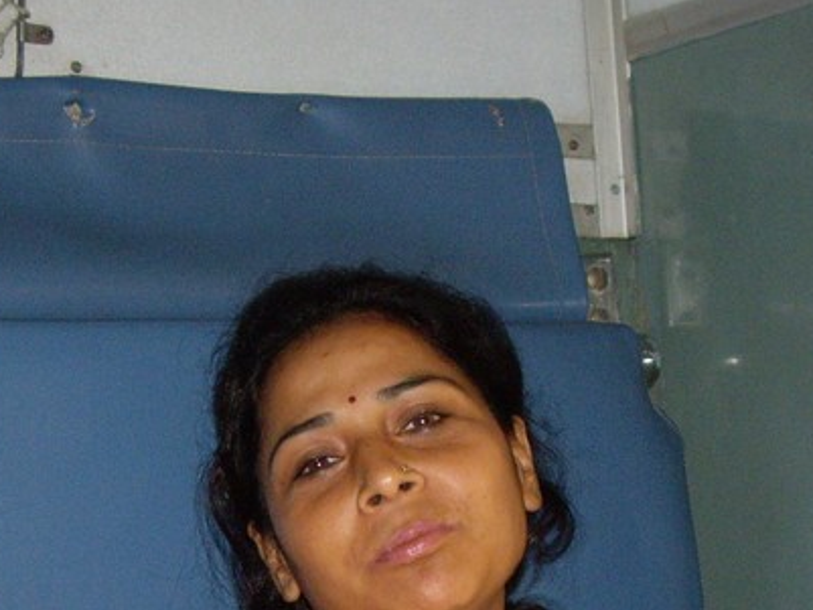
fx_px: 2279
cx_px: 262
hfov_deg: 20.2
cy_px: 515
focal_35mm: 97
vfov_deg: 15.1
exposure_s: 1/40
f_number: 2.7
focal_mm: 6.2
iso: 200
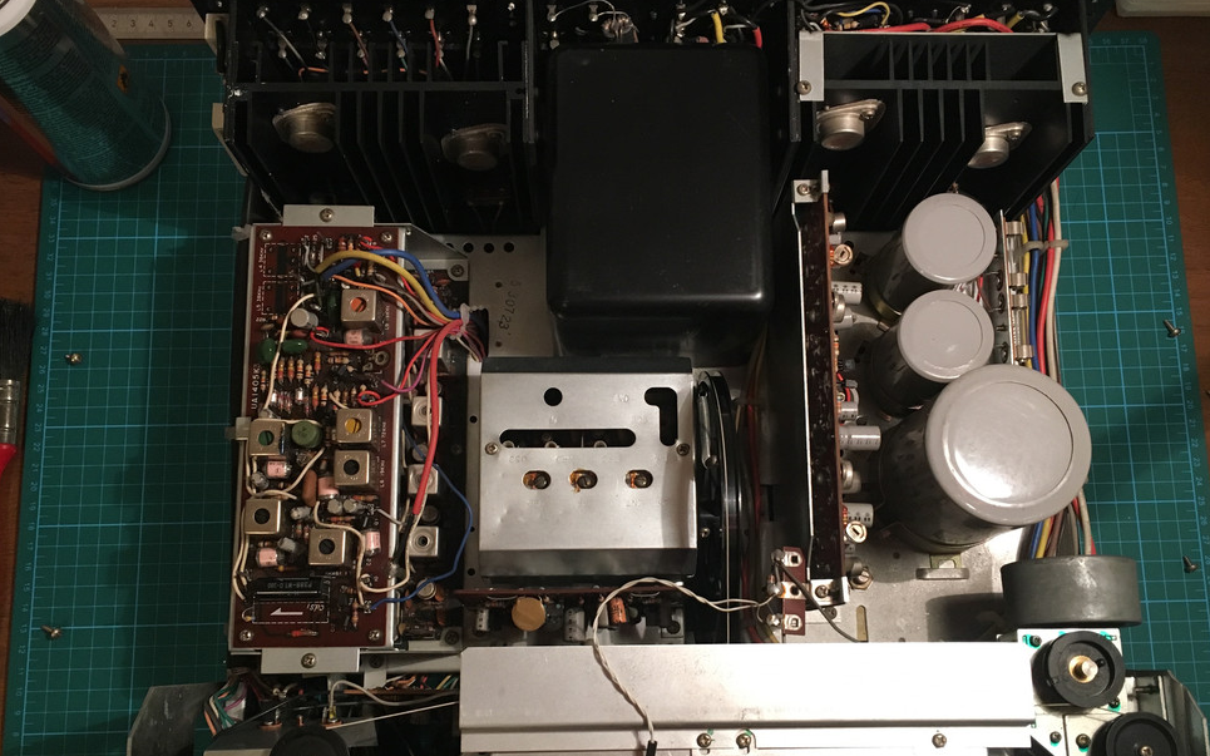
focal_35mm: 34
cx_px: 626
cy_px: 444
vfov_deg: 37.2
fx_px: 1121
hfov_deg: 56.7
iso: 200
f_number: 2.2
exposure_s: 1/33
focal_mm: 4.15
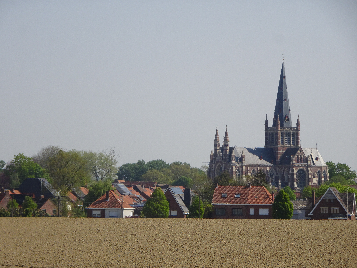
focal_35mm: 200
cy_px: 134
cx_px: 178
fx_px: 2063
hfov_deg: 9.9
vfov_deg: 7.4
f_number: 6.3
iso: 80
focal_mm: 34.17
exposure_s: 1/400
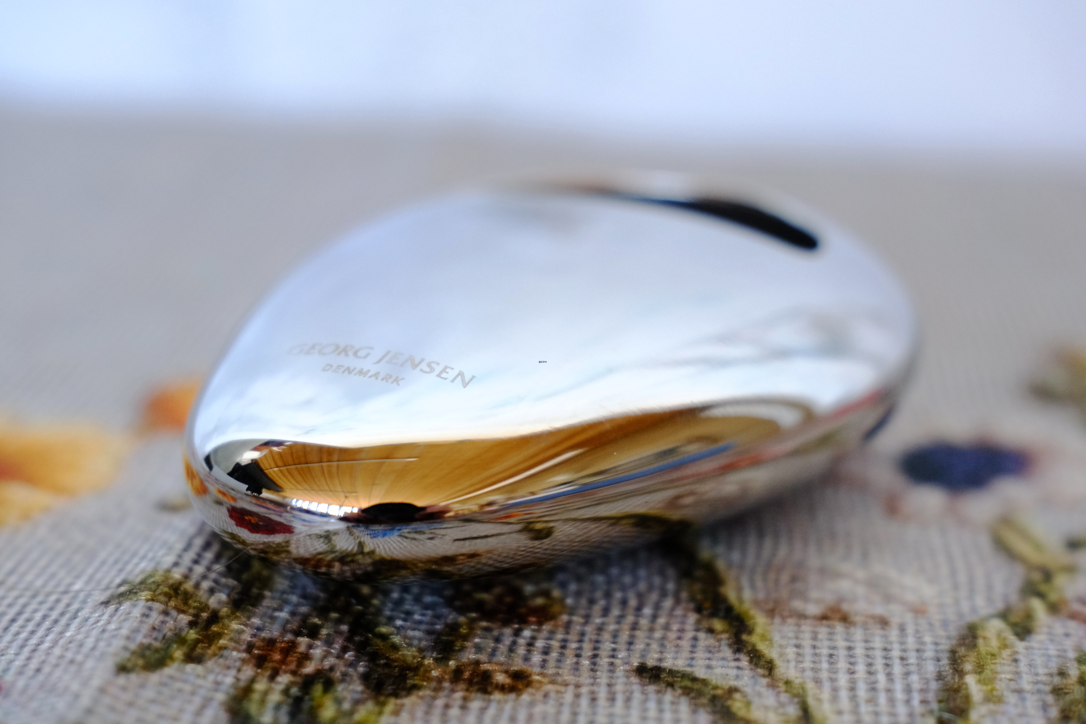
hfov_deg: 29.2
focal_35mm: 69
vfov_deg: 19.7
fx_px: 2081
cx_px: 543
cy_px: 362
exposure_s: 1/280
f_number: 4.6
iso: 2000
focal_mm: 45.8
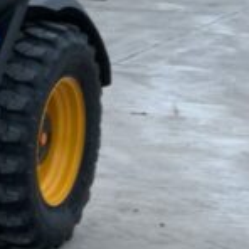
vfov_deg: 9.9
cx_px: -343
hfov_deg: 8.9
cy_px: 66
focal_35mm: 177
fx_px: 1440
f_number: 1.8
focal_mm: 3
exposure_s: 1/122
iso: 20
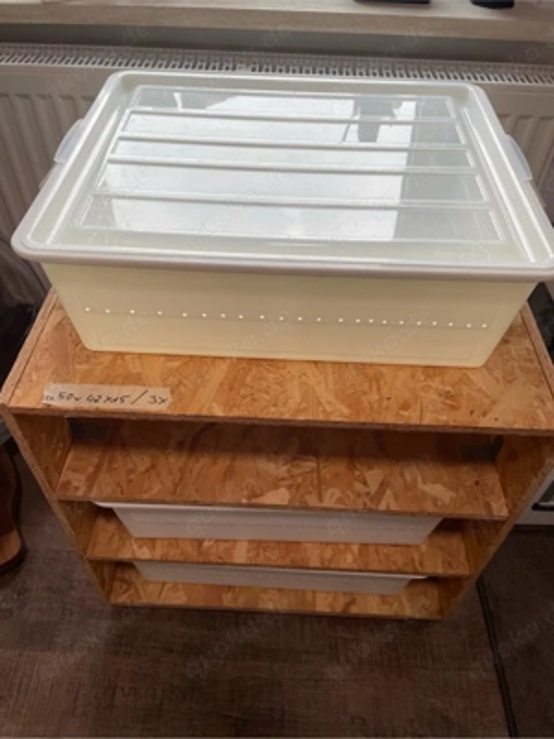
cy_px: 370
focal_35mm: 26
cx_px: 277
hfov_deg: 53.1
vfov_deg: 67.3
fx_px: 555
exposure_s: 1/121
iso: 80
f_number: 1.6
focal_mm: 4.2
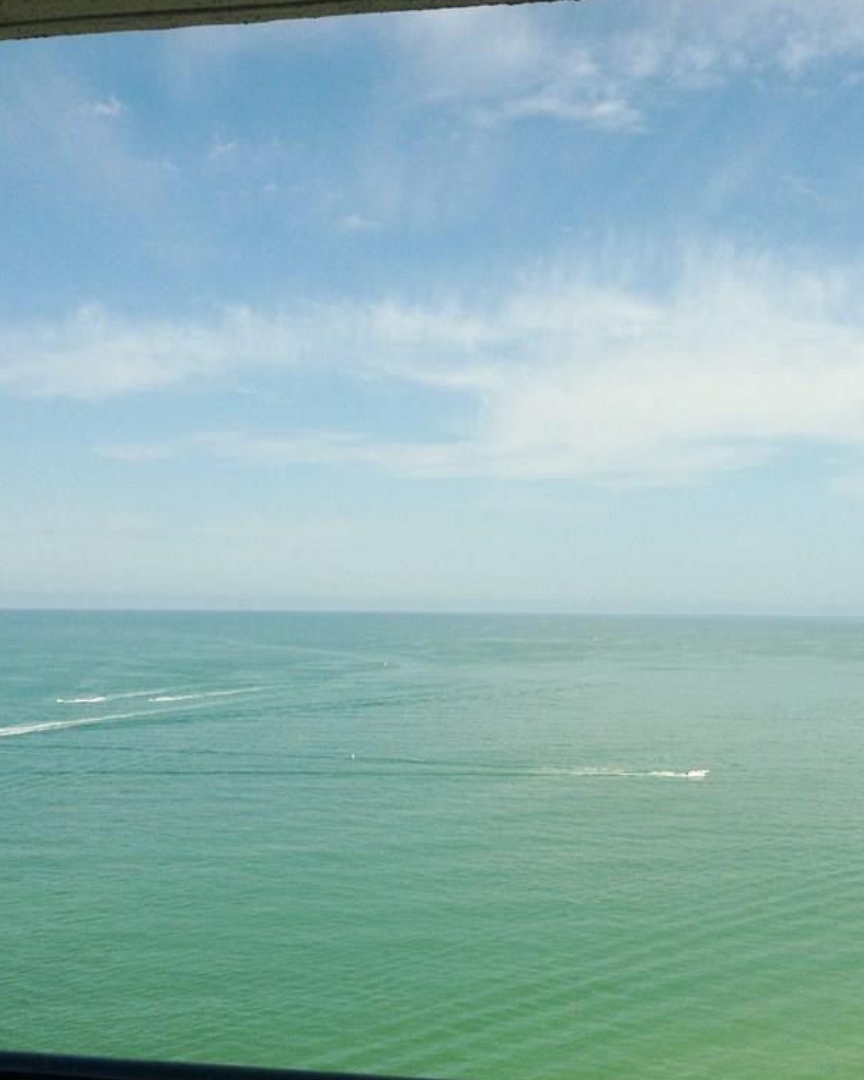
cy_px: 536
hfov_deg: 34.0
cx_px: 539
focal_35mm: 44
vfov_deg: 42.0
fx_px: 1406
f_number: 2.4
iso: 50
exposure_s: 1/2857
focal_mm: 4.12
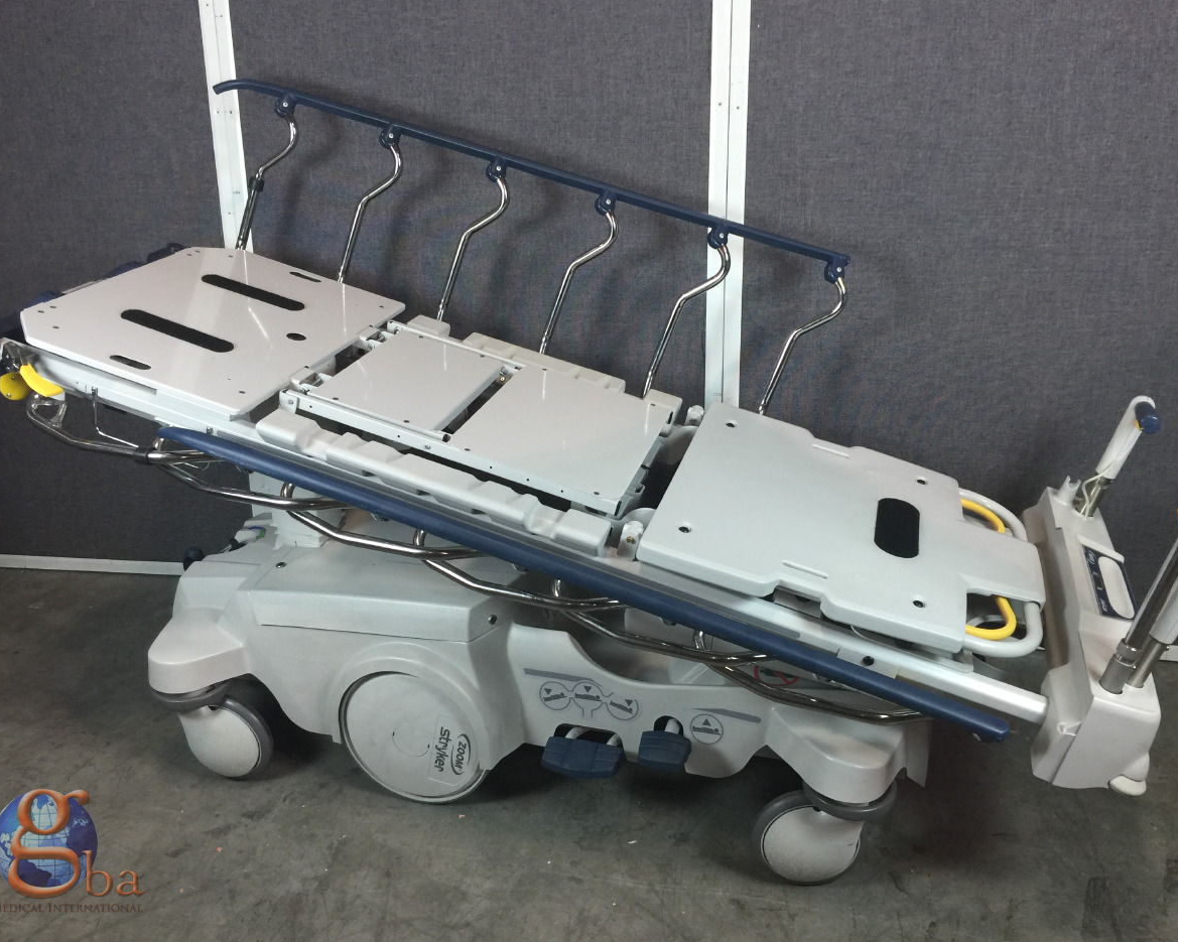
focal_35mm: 31
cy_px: 460
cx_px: 603
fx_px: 1081
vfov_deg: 47.1
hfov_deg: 57.2
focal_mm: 4.15
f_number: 2.2
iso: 50
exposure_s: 1/15
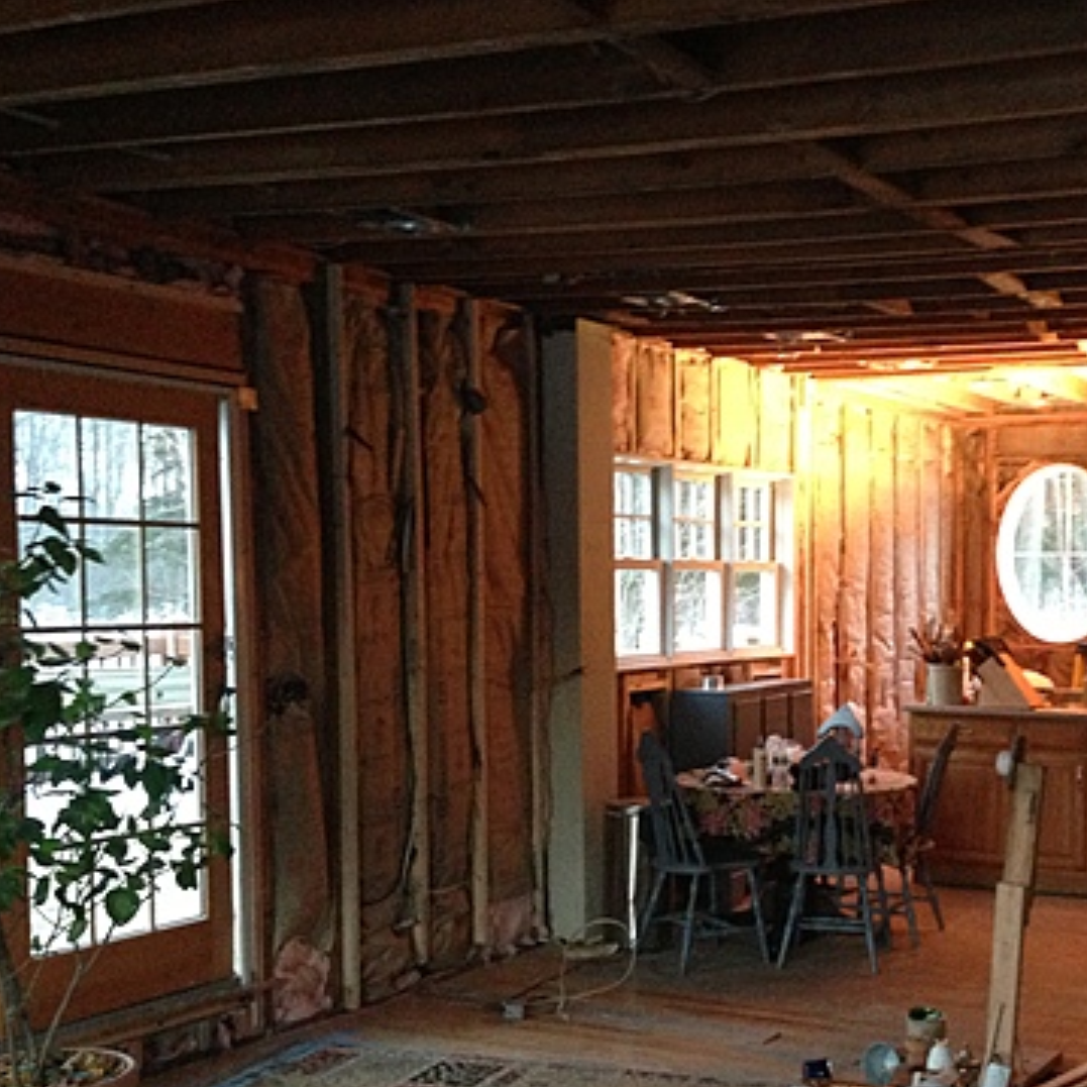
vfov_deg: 32.5
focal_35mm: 52
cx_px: 824
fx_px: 1847
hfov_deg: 32.1
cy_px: 721
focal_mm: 4.13
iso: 500
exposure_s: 1/15
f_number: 2.4
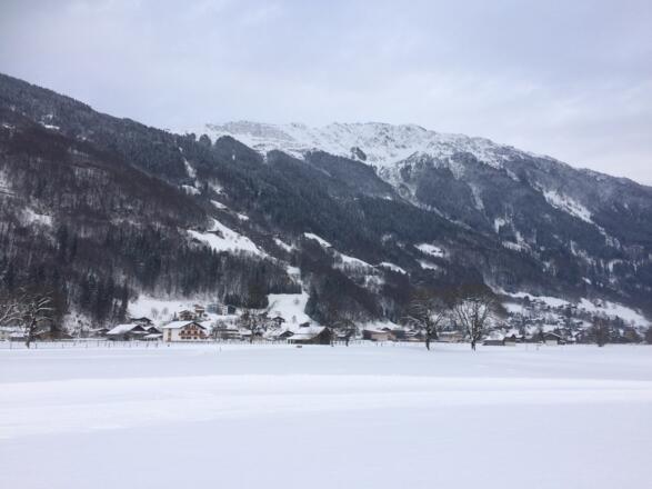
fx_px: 546
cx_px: 326
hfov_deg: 61.7
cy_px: 244
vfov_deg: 48.2
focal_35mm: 29
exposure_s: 1/570
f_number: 2.2
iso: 32
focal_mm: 4.15
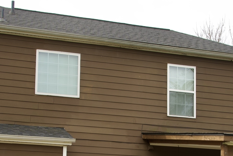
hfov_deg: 22.4
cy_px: 156
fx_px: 589
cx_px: 125
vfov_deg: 14.8
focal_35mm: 91
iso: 100
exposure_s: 1/400
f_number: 4.5
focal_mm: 28
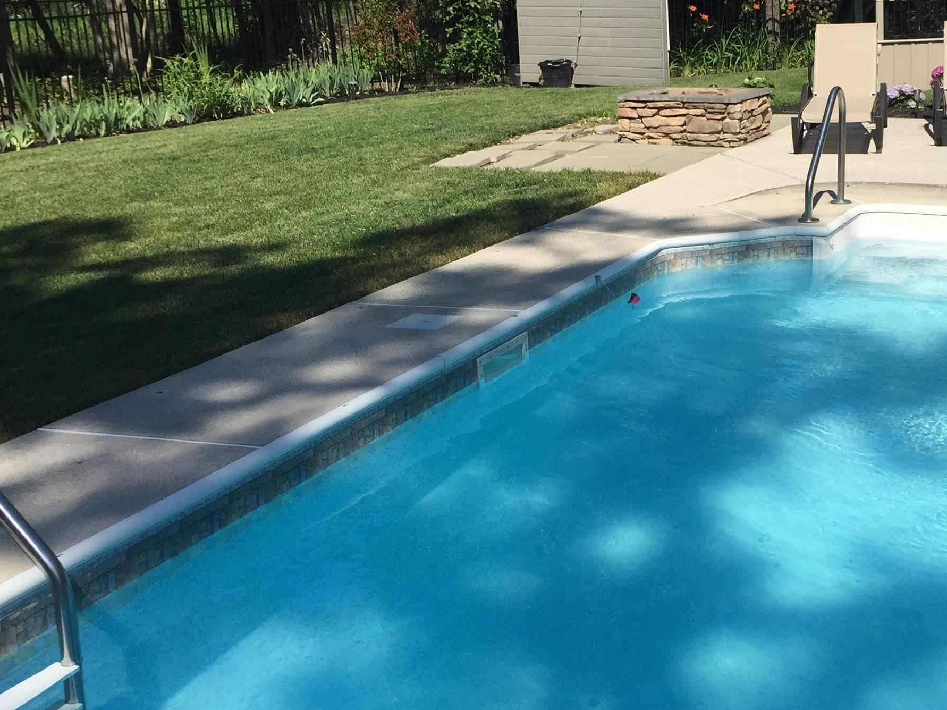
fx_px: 1368
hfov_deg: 37.0
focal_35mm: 50
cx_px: 738
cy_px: 334
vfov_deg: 29.1
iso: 32
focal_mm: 4.15
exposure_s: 1/3049
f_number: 2.2
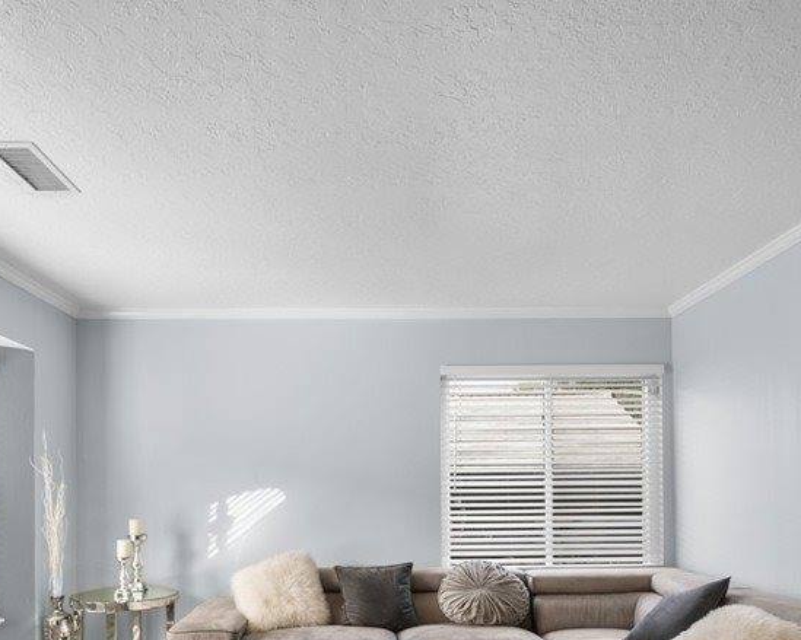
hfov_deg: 62.2
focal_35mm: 28
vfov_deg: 49.6
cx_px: 381
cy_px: 475
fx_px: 664
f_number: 9
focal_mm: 16
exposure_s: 1/5
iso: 200
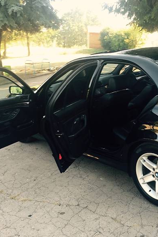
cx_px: 127
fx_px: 270
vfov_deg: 47.4
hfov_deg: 31.7
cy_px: 120
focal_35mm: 41
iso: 40
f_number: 2.2
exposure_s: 1/100
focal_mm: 4.2
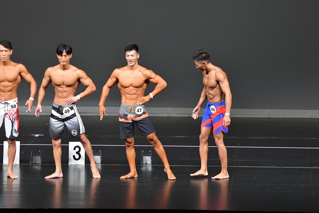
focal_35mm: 225
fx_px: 1993
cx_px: 160
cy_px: 106
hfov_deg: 9.2
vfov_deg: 6.1
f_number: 5.6
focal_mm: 150
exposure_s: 1/400
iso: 4000
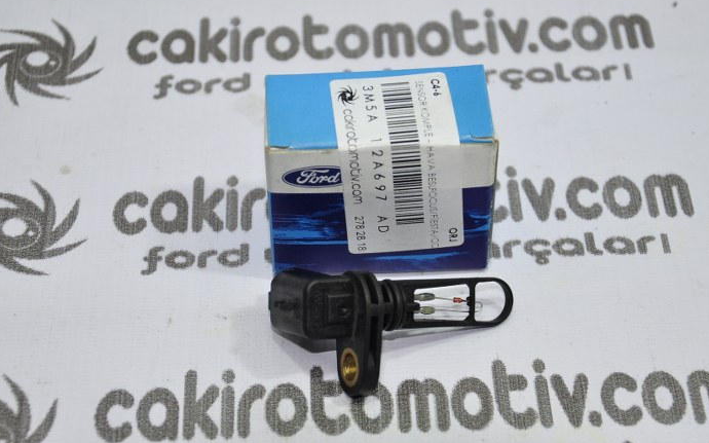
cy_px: 226
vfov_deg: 14.6
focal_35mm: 90
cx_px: 363
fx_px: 1732
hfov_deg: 23.1
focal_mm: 45
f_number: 4.8
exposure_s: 1/30
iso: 200
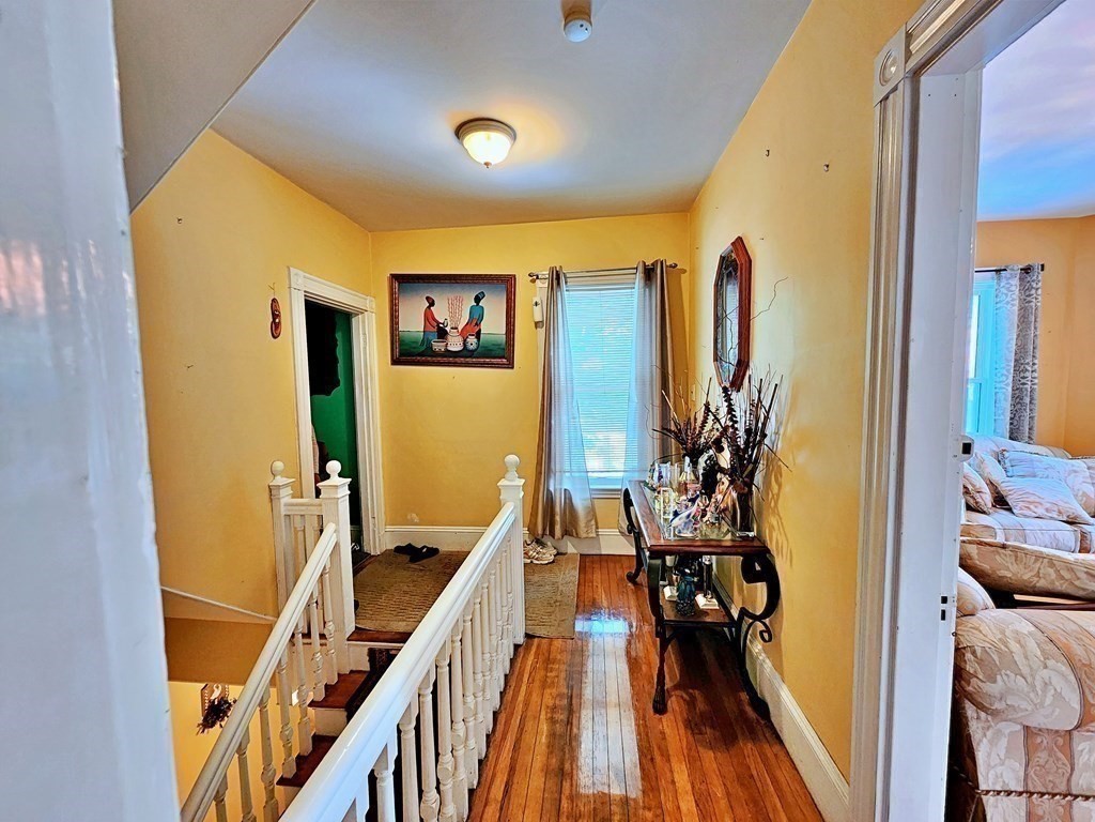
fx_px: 411
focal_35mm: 13
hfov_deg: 106.2
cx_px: 548
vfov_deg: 89.9
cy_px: 411
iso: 500
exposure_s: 1/30
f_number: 2.2
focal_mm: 2.2
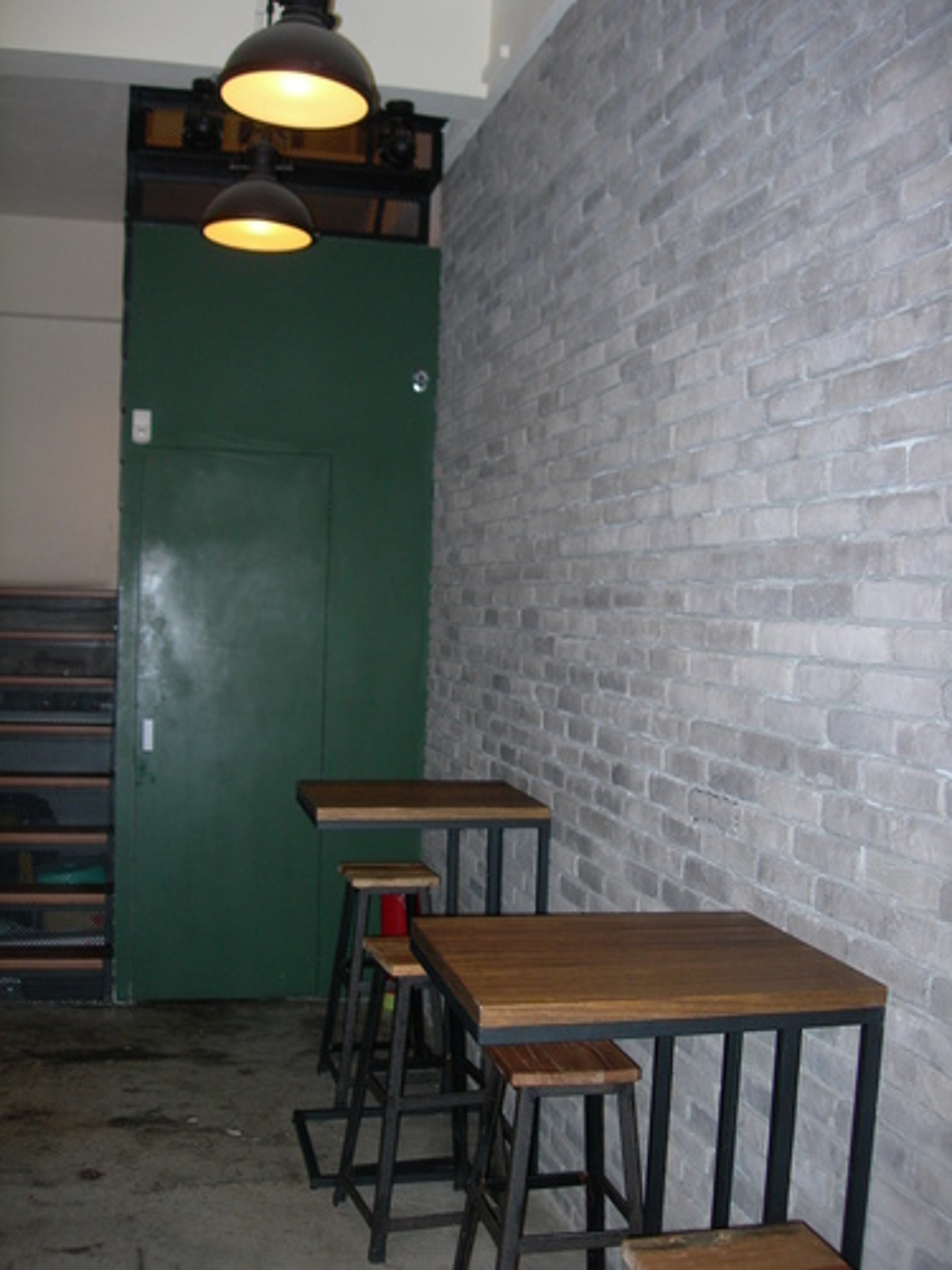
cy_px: 635
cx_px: 476
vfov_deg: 49.0
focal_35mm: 38
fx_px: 1393
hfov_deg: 37.7
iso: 101
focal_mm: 7.8
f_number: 2.8
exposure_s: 1/60.1
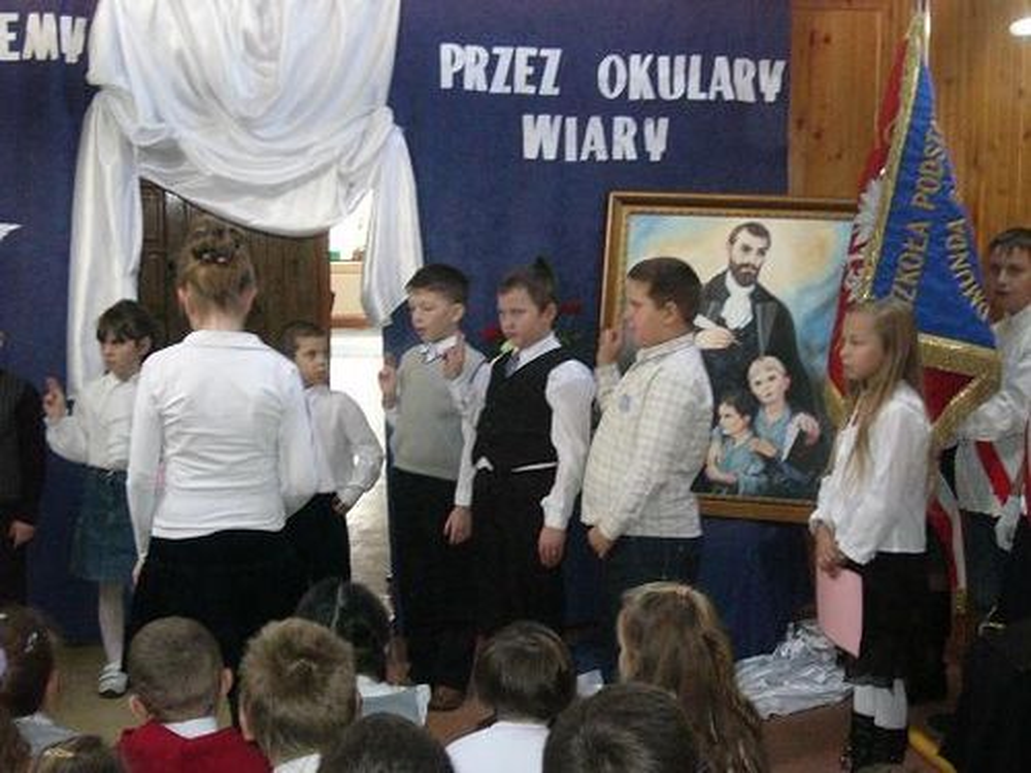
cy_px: 386
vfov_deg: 24.4
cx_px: 516
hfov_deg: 32.2
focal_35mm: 60
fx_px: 1787
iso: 400
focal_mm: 10
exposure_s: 1/60
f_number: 3.7
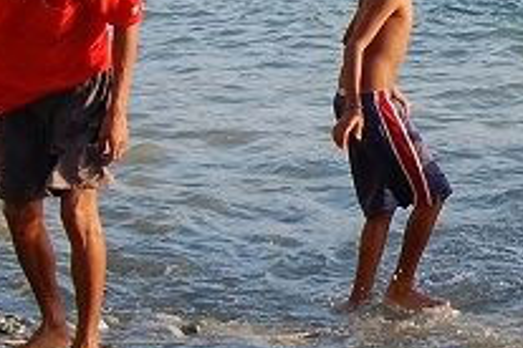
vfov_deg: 7.5
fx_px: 2658
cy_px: -23
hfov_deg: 11.1
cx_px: 587
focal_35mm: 183
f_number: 6.3
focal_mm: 24
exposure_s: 1/160
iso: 200
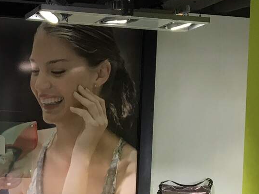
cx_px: -56
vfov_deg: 13.3
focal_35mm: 108
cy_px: 240
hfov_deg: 17.3
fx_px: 808
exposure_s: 1/33
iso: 32
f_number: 2.2
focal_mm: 4.15
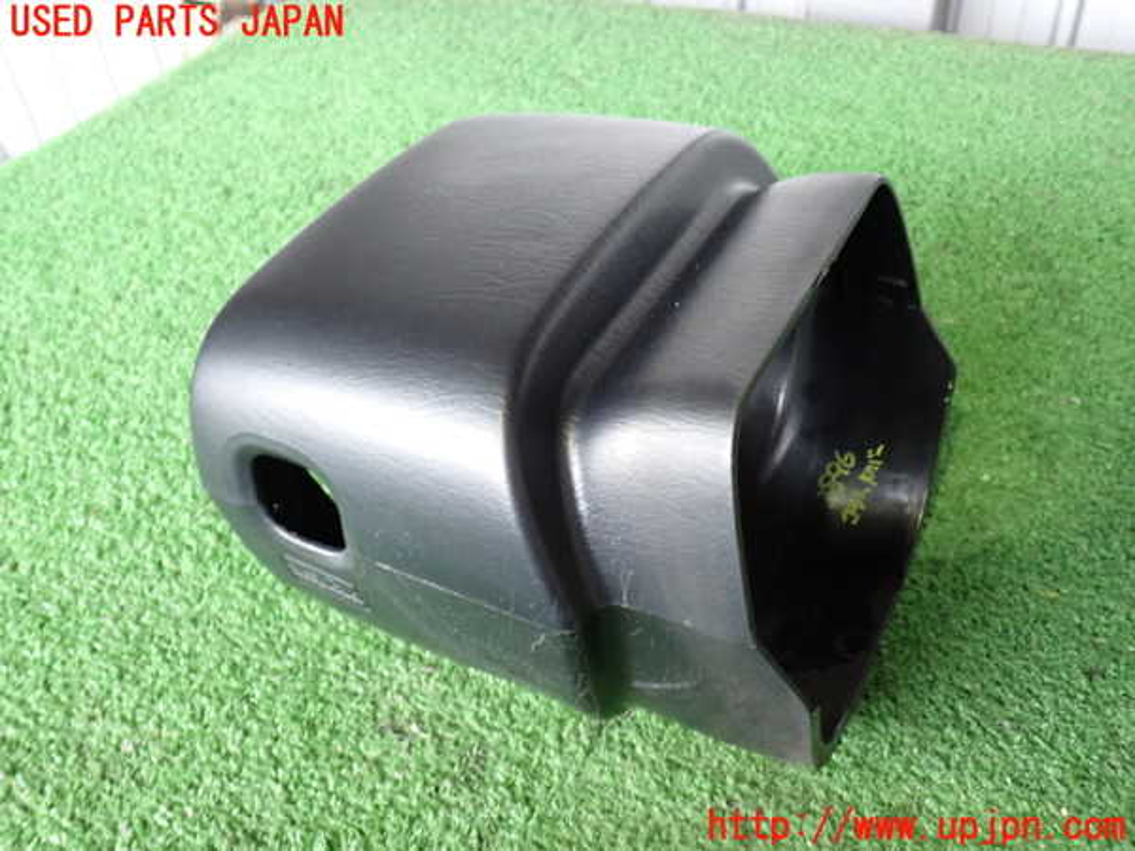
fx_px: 1049
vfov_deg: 44.2
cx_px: 568
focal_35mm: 32
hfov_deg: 56.8
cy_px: 426
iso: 320
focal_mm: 5.79
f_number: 2.4
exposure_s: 1/30
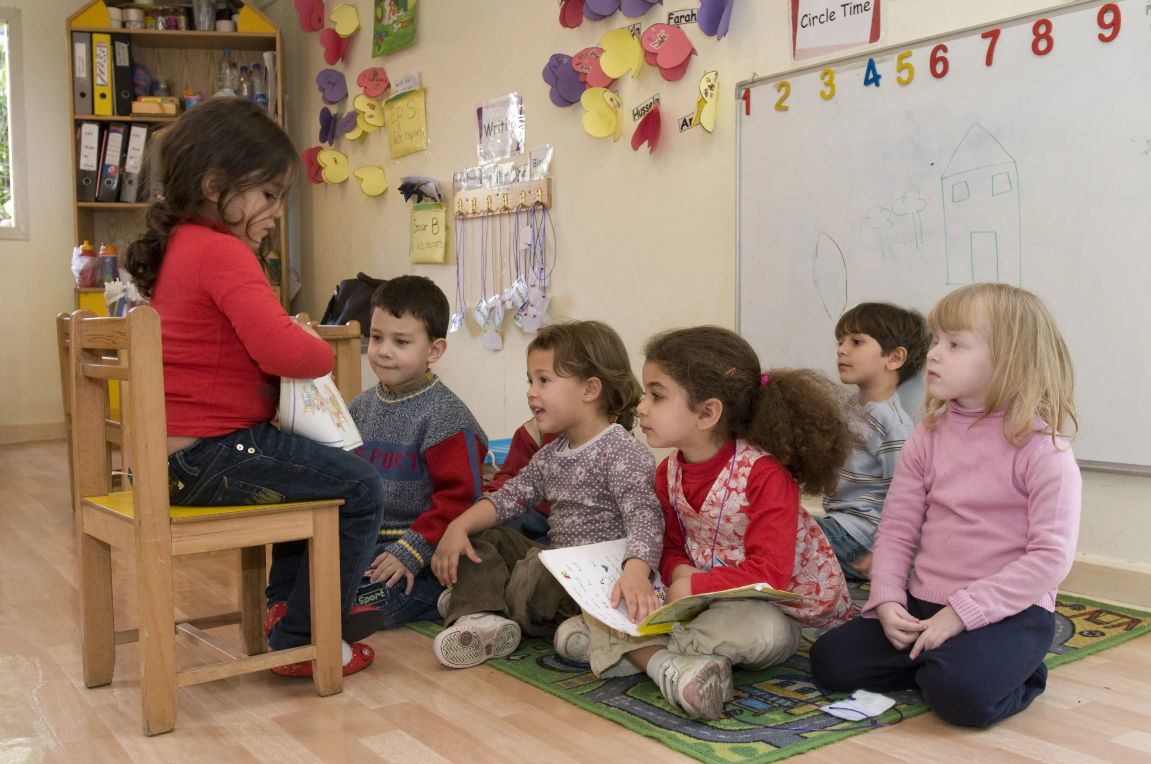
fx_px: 1150
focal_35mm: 36
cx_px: 576
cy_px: 382
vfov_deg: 36.8
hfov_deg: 53.2
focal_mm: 24
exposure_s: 1/50
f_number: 4.5
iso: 500
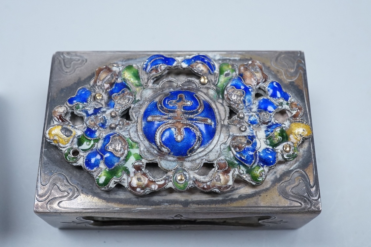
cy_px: 124
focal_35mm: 45
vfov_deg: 29.9
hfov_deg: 43.6
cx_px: 186
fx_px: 464
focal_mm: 30
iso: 2500
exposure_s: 1/100
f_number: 16
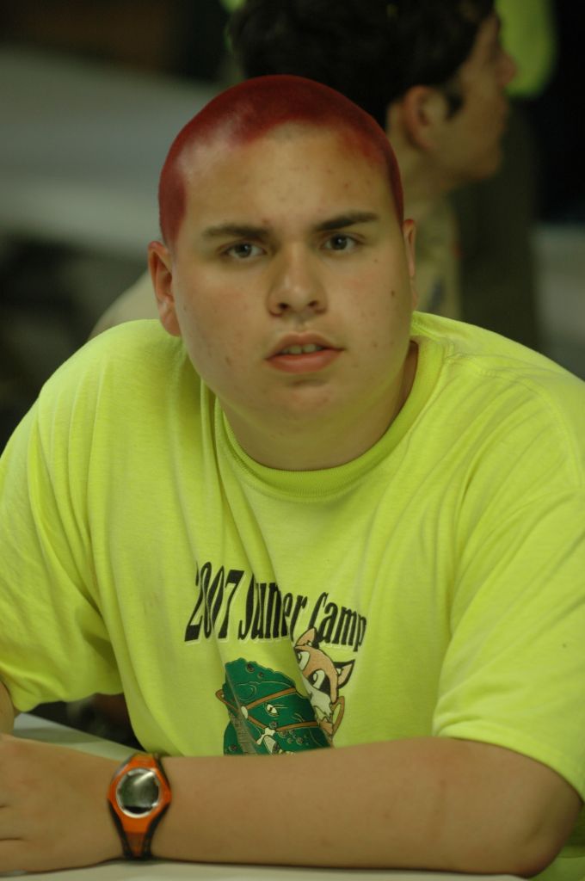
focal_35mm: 240
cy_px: 440
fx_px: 5865
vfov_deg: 8.6
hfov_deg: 5.7
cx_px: 292
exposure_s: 1/30
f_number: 2.8
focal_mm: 160
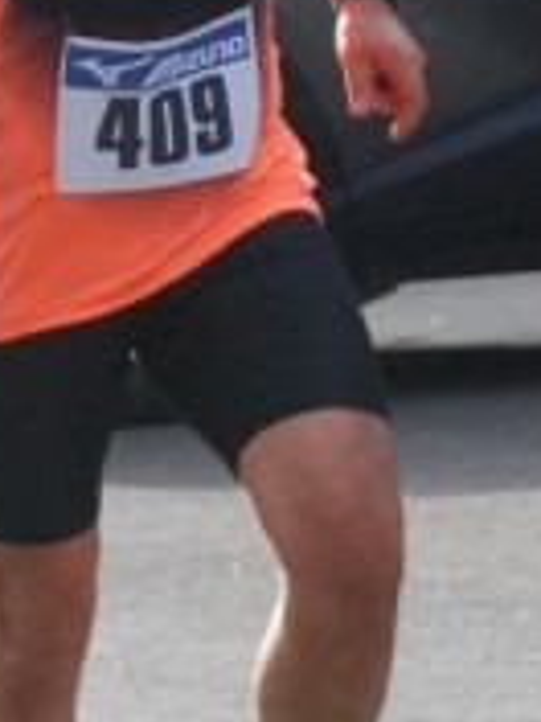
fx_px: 12357
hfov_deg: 2.5
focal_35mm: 593
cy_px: 53
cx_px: 371
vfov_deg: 3.3
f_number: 5.6
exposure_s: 1/640
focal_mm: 120
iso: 1000
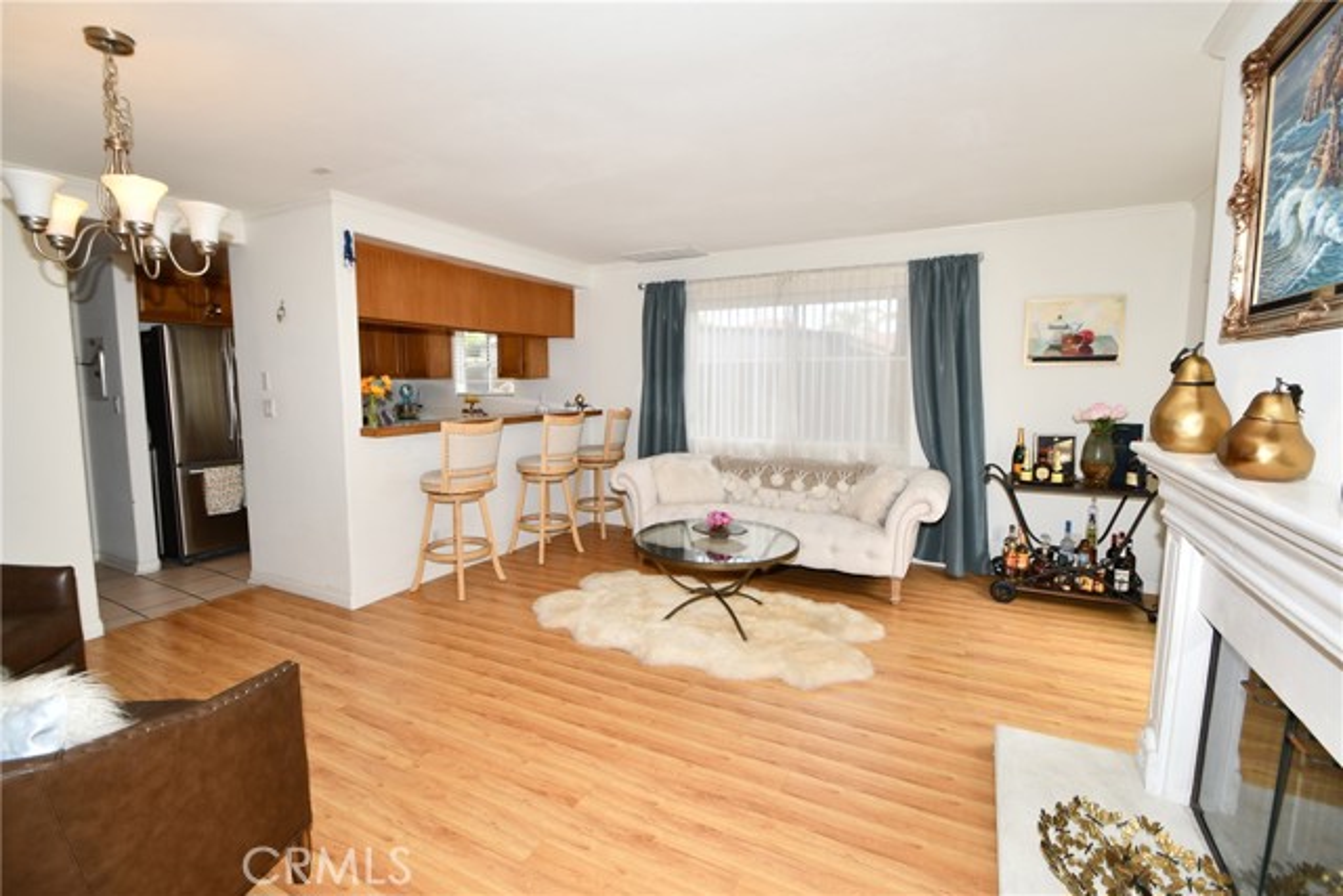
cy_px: 448
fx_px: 560
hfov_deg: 100.4
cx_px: 672
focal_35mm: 15
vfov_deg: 77.4
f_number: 5.6
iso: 125
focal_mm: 10
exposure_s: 1/125
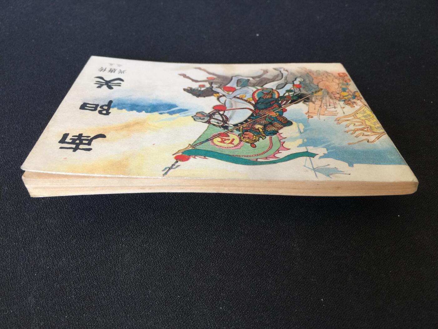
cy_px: 164
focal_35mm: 29
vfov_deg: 48.2
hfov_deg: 61.7
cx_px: 219
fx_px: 367
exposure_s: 1/33
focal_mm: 4.15
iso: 40
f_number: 2.2
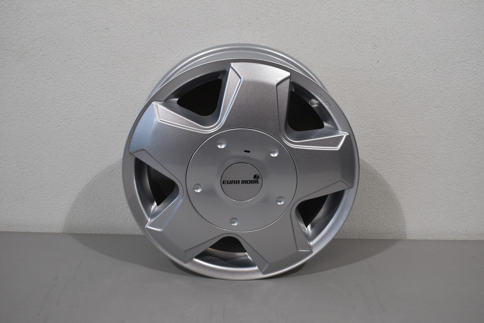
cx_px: 245
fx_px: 545
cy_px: 156
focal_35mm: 41
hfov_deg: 47.9
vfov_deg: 33.0
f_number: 5.6
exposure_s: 1/125
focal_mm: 25
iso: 360
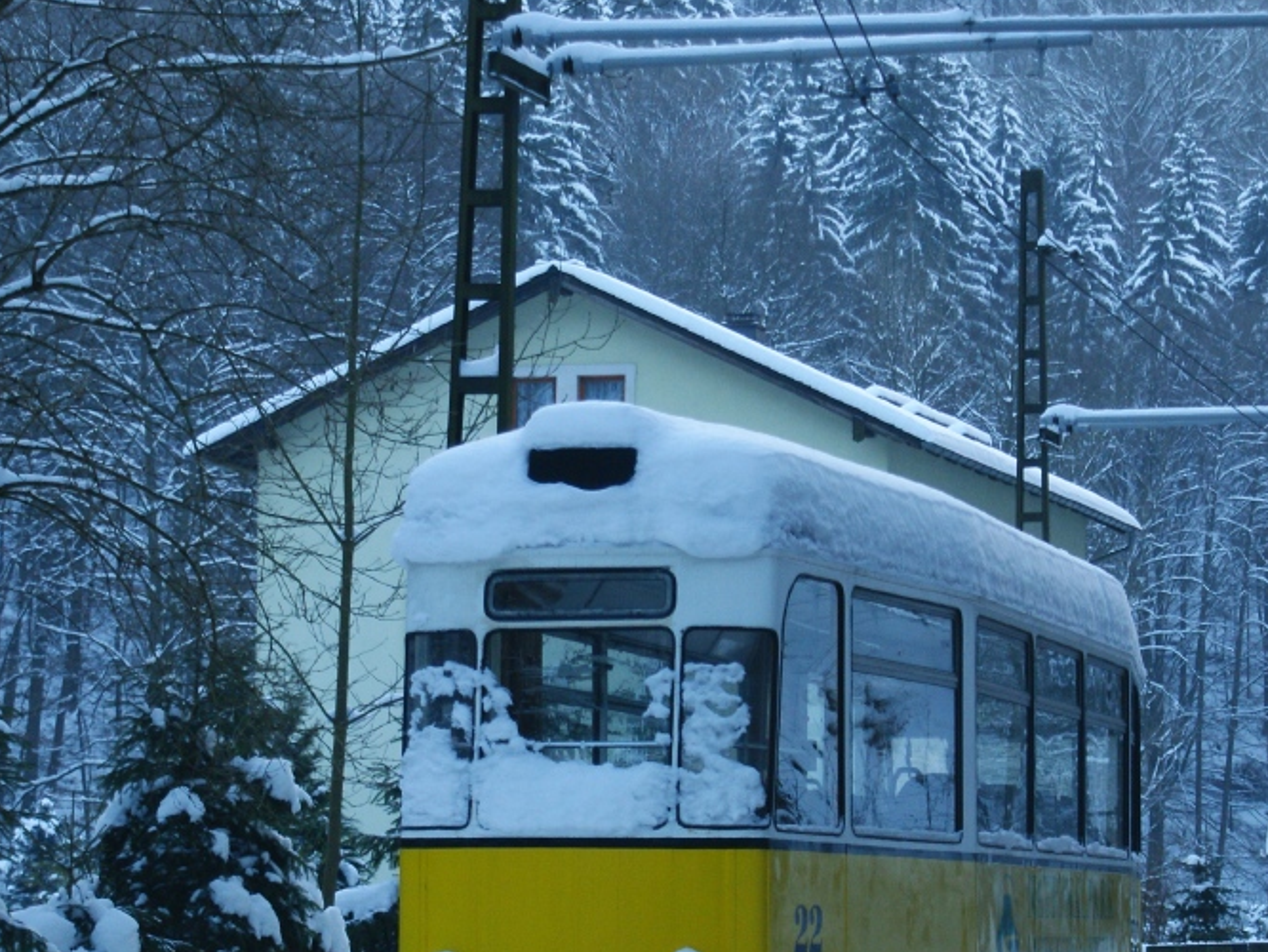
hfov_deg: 15.2
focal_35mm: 130
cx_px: 672
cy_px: 732
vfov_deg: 11.4
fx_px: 4764
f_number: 5.6
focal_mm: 50
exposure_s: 1/50
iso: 400
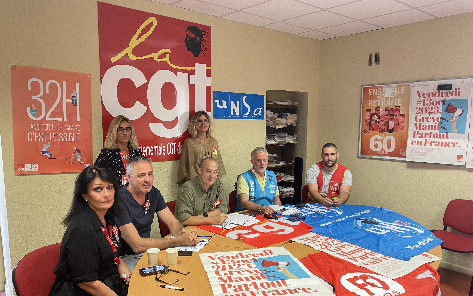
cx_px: 233
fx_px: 361
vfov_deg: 44.4
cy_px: 174
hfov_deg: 66.5
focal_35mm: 28
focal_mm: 4.2
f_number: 1.6
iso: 100
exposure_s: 1/50
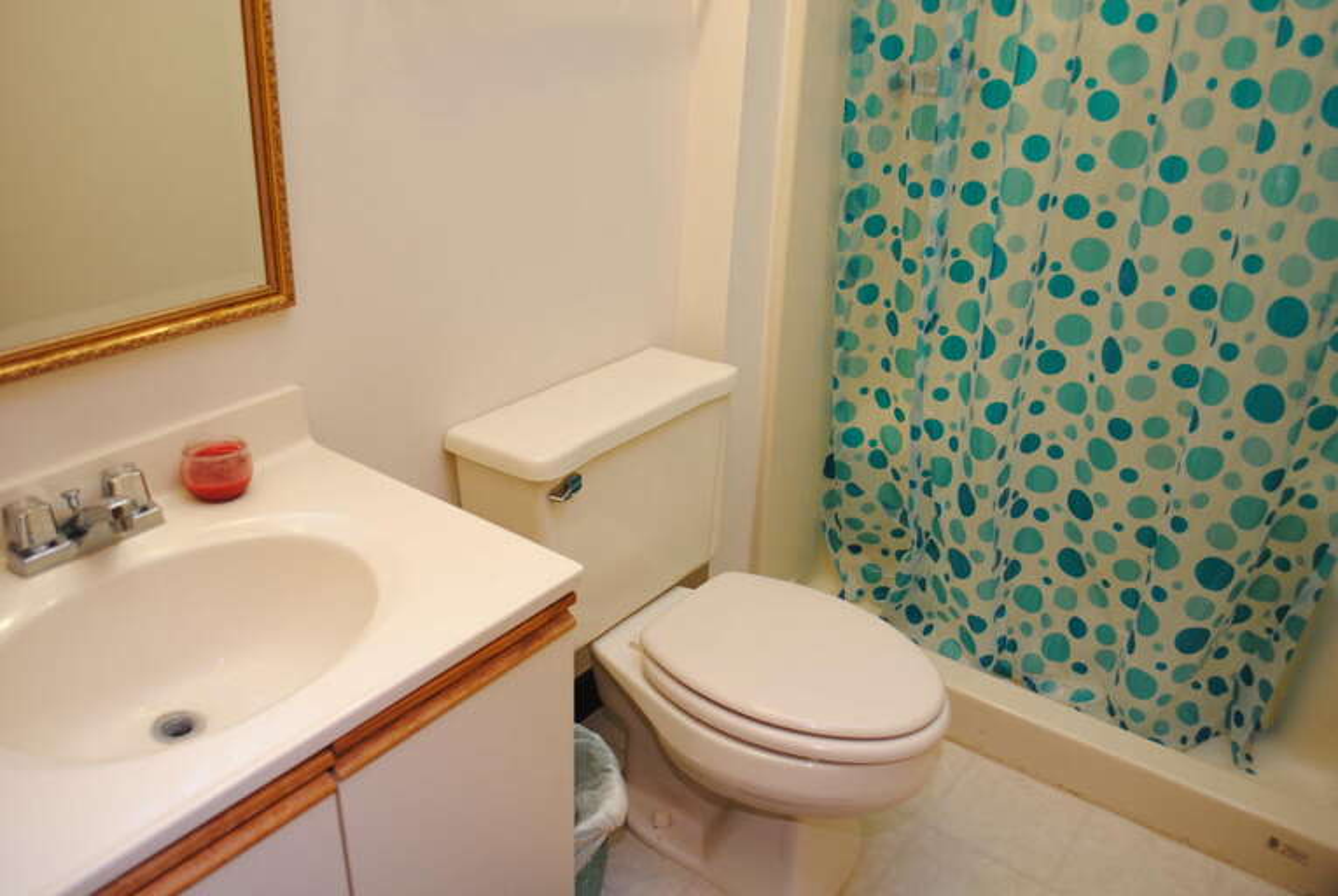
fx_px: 1005
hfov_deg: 67.3
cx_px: 669
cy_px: 448
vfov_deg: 48.0
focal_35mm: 27
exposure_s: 1/30
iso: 400
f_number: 3.5
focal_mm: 18
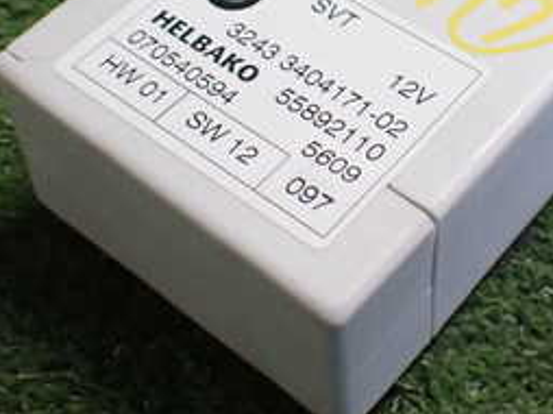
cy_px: 72
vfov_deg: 20.4
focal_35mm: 71
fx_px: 1133
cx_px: 372
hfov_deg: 27.2
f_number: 2.3
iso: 800
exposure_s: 1/80
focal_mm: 5.4
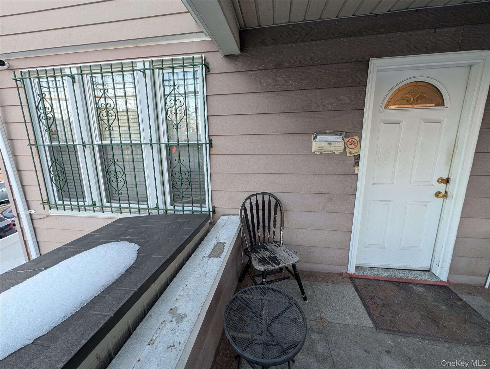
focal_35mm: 12
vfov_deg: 94.6
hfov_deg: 110.5
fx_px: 170
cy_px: 184
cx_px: 245
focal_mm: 2.02
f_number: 1.7
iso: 118
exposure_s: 1/115
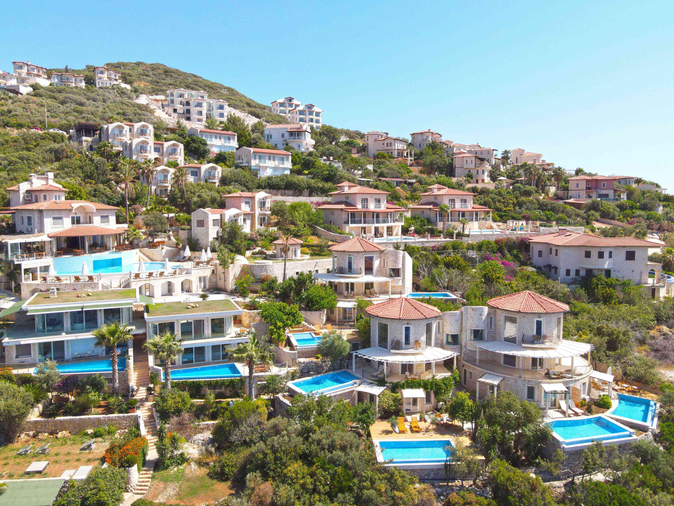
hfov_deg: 71.6
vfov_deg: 56.8
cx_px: 337
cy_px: 253
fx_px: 467
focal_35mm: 24
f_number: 2.8
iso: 100
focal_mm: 4.5
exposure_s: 1/640
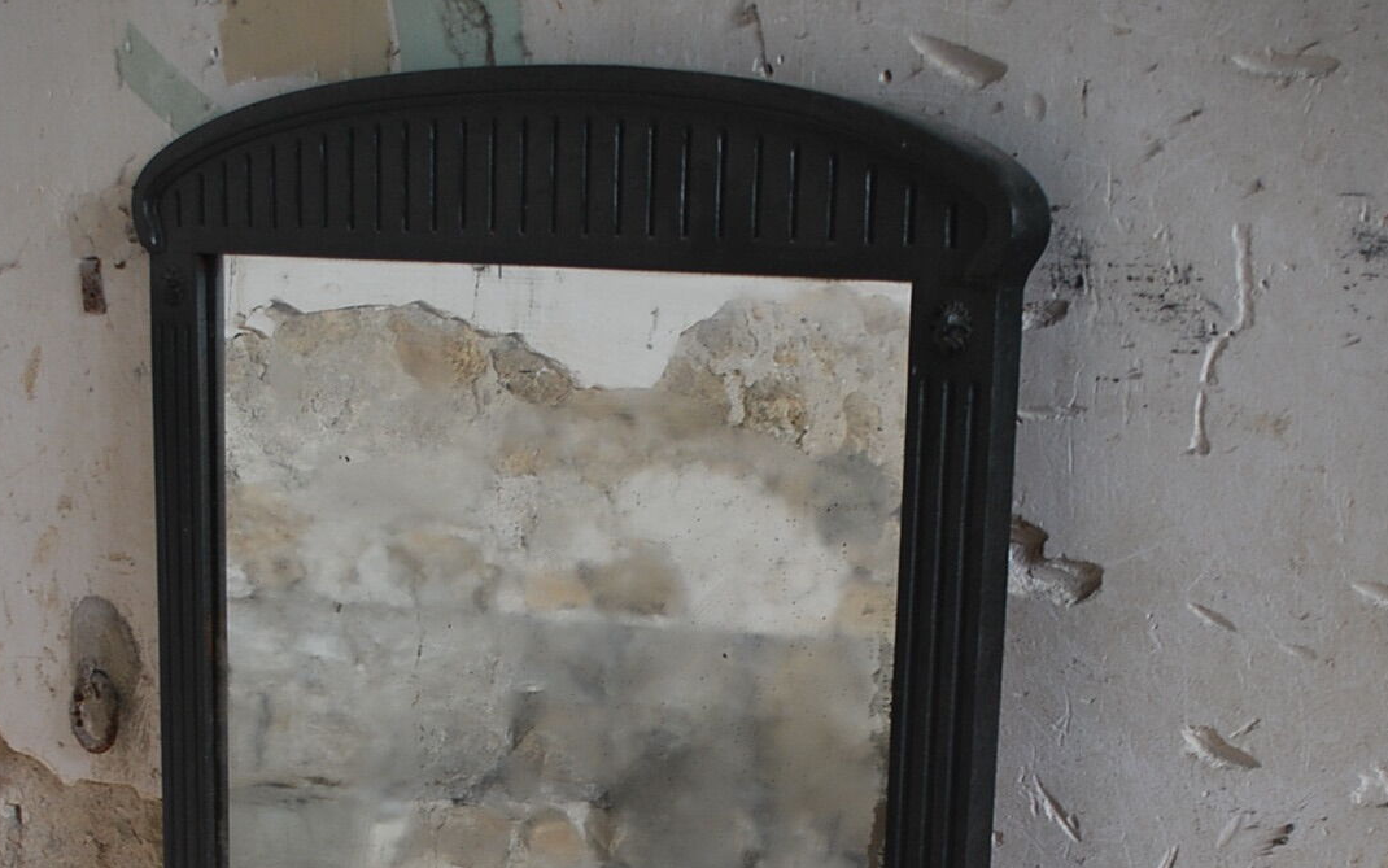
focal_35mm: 72
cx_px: 681
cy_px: 1037
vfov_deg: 17.3
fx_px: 2724
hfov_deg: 28.6
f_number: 4.5
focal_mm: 26
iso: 200
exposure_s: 1/40
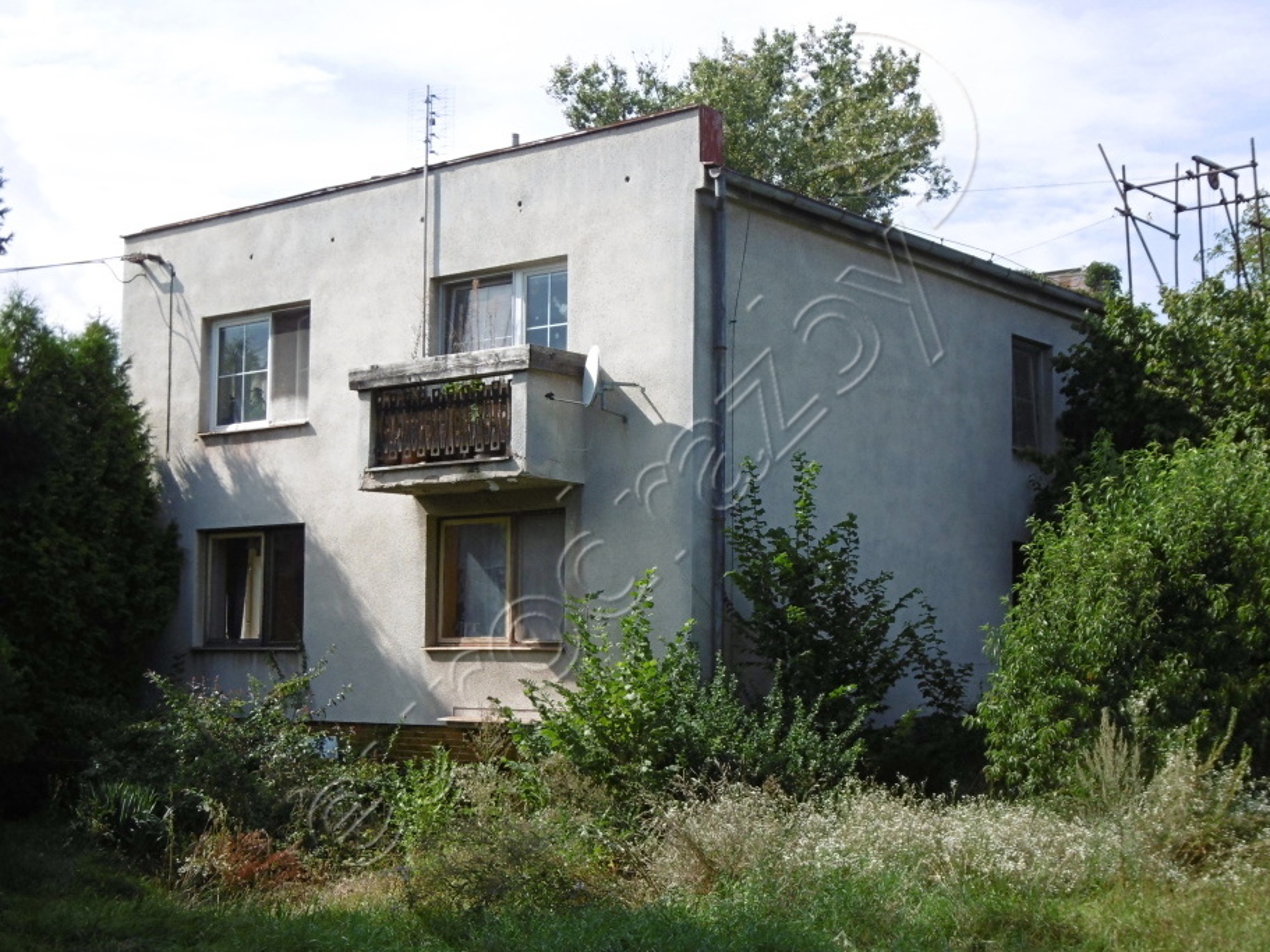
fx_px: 1577
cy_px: 476
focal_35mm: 43
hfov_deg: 43.9
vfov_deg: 33.6
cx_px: 635
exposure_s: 1/640
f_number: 3.8
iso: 100
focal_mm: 7.7
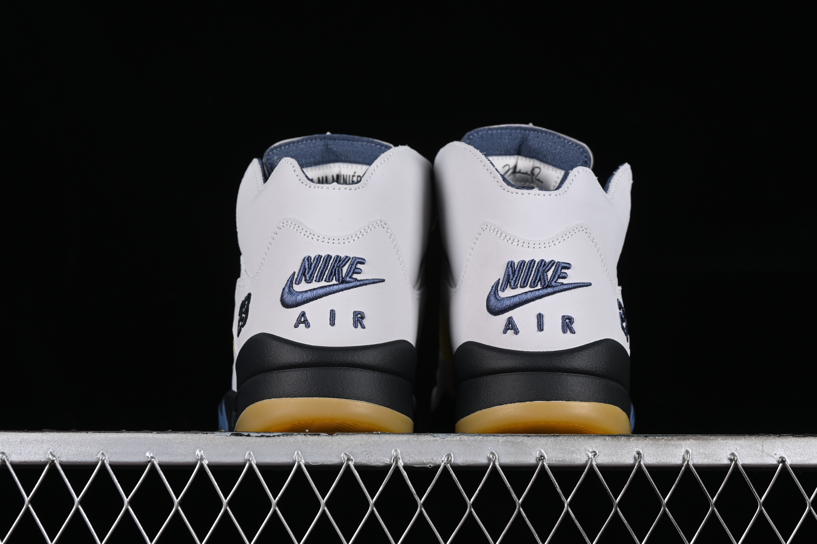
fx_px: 1702
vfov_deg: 18.2
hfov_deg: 27.0
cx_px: 408
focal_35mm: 75
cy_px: 272
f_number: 8
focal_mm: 50
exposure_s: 1/80
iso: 160
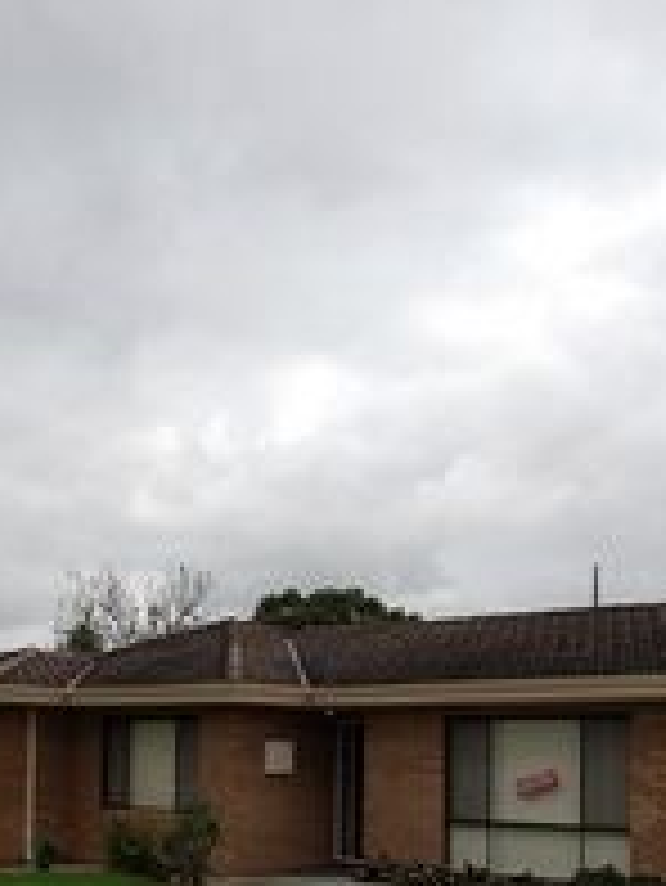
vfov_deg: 46.1
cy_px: 627
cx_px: 387
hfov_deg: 36.3
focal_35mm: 40
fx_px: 1014
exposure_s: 1/200
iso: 100
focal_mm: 11.5
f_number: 9
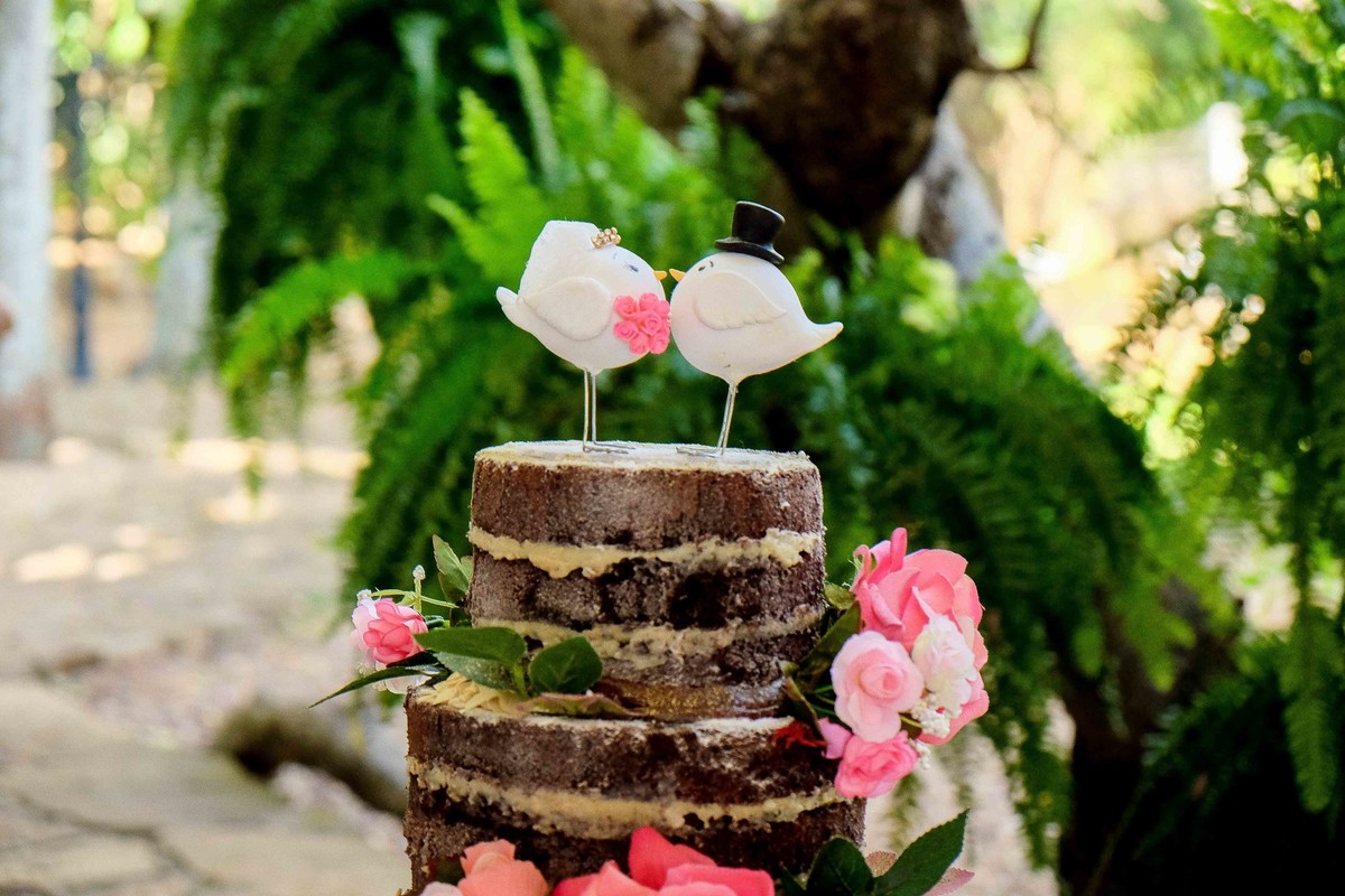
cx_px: 672
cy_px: 448
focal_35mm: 83
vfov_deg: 16.5
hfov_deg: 24.5
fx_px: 3101
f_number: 4
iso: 2000
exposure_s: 1/180
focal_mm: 55
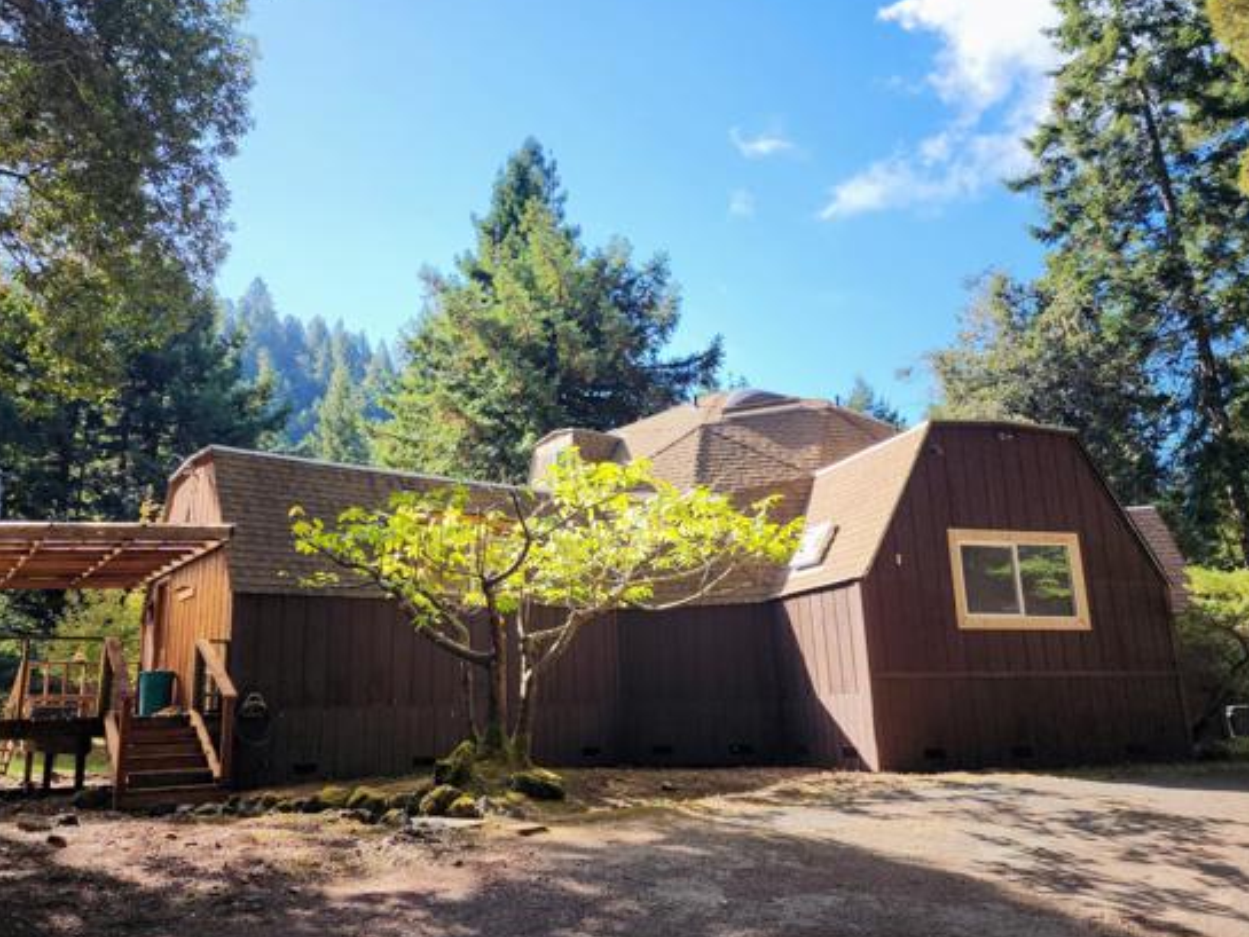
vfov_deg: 51.4
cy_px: 479
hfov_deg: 65.1
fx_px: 974
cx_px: 543
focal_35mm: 27
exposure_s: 1/295
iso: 12
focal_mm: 6.4
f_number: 1.8
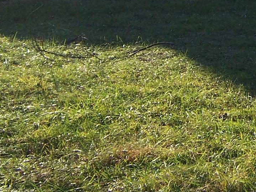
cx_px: 259
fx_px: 695
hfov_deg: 20.2
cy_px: -73
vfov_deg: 14.9
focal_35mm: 94
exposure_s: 1/350
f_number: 3.4
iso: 80
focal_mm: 5.5
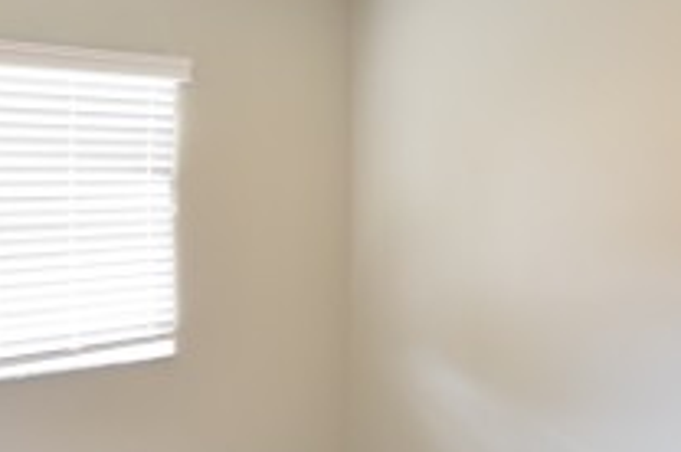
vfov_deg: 25.8
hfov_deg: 38.2
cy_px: 278
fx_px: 982
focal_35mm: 52
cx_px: 383
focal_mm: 10
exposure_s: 1/60
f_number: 3.5
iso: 800
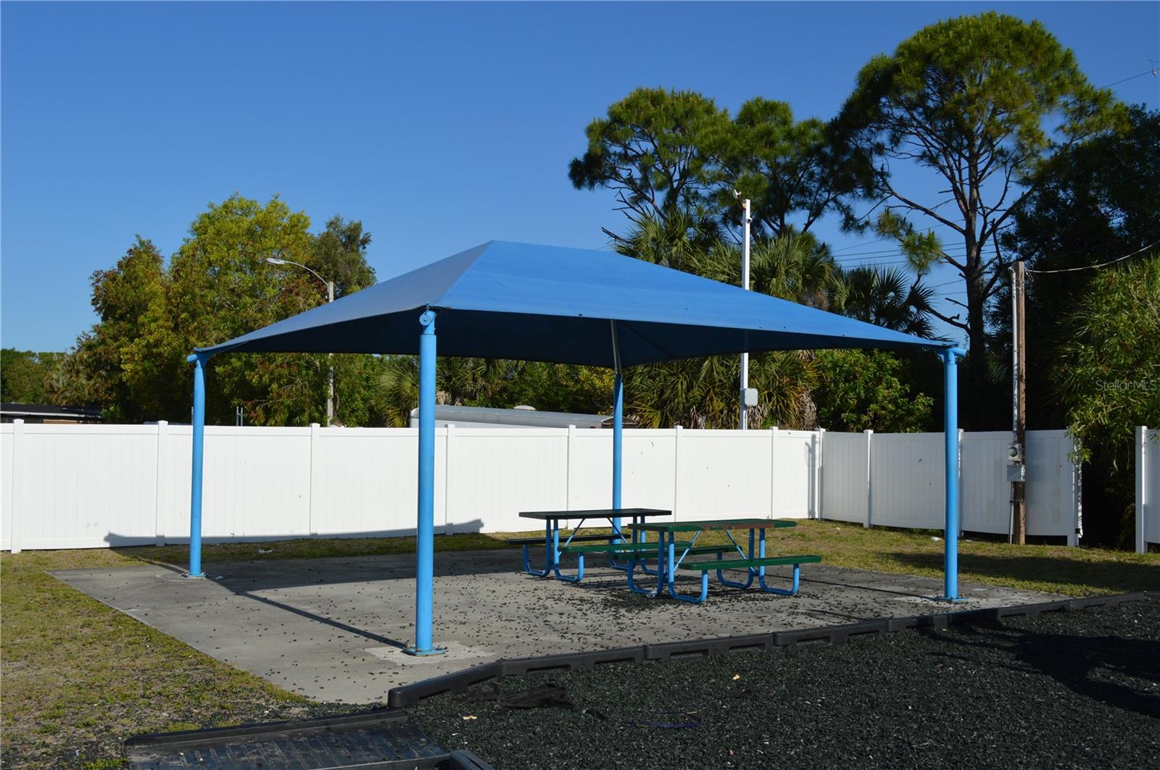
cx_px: 580
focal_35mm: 39
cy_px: 385
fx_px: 1255
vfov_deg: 34.1
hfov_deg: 49.6
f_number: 9
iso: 100
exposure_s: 1/320
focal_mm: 26
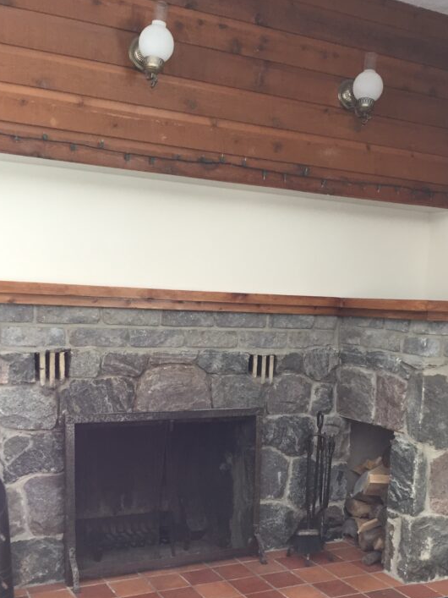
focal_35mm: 42
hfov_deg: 34.3
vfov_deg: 44.0
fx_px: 725
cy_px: 411
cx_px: 232
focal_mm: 4.15
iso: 64
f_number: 2.2
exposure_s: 1/30
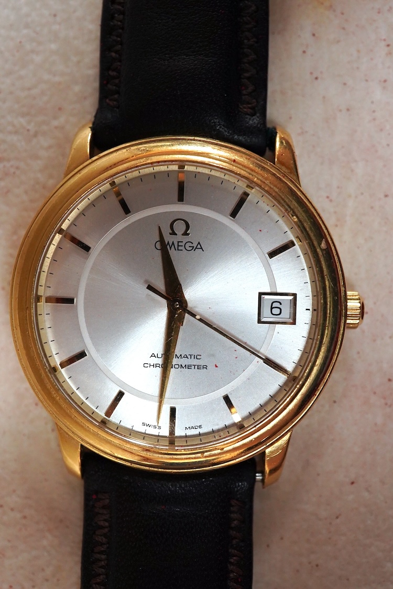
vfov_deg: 43.6
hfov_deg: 29.9
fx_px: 737
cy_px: 294
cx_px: 196
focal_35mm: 45
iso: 2500
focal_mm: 30
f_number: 10
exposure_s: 1/100
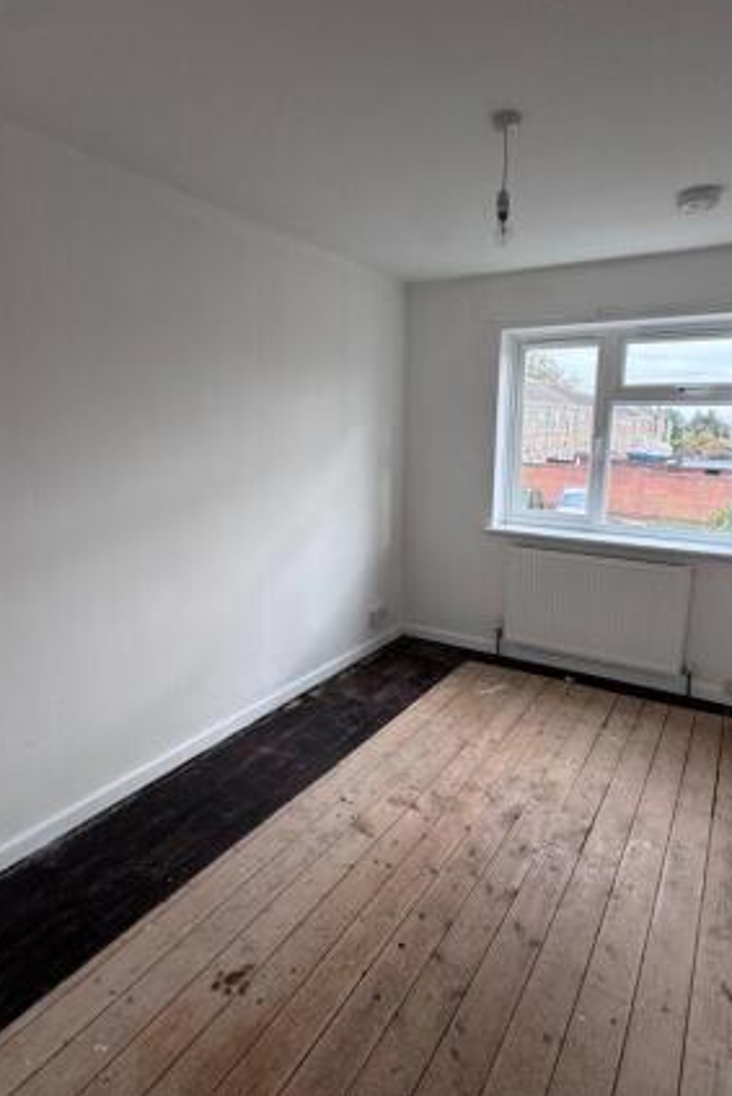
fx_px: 609
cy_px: 536
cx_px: 387
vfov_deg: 83.9
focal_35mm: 20
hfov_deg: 61.9
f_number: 2.2
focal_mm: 2.22
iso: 80
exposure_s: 1/99
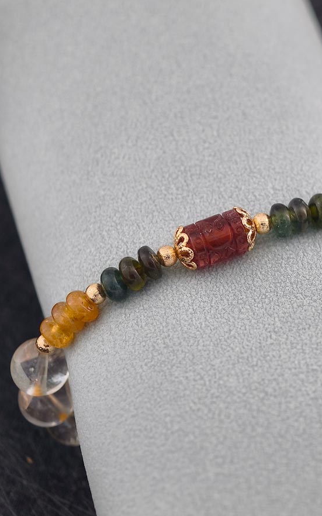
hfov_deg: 11.1
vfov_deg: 17.7
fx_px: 1657
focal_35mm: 118
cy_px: 233
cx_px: 234
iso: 125
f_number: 2.67
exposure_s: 1/160
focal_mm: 22.48
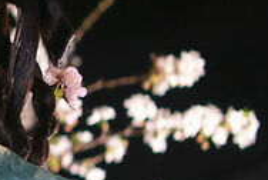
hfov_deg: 10.0
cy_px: 106
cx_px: -217
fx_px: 1454
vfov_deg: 7.1
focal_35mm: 195
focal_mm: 35
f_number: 2
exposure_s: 1/500
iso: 2000
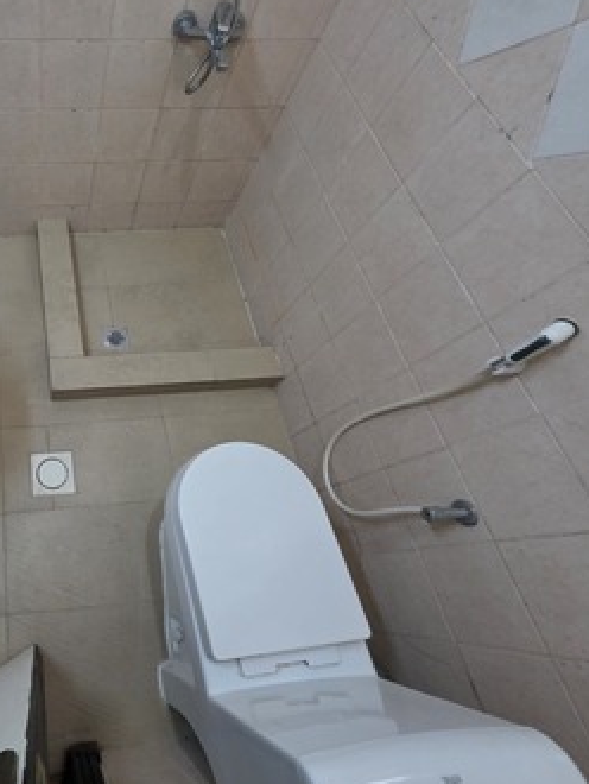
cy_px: 386
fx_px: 408
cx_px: 61
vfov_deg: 87.7
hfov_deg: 60.8
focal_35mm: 18
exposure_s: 1/50
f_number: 1.9
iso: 400
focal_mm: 2.2
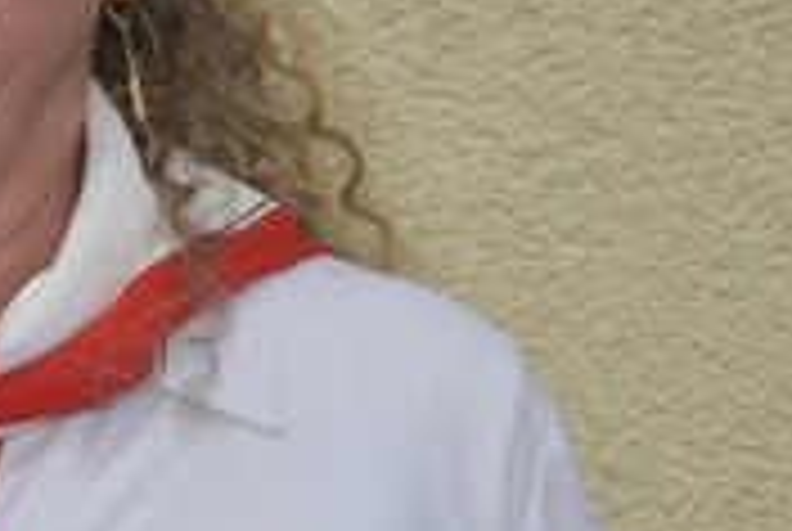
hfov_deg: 8.4
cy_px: 45
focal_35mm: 241
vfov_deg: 5.7
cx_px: -126
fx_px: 5311
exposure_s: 1/200
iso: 800
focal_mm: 85
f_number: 16
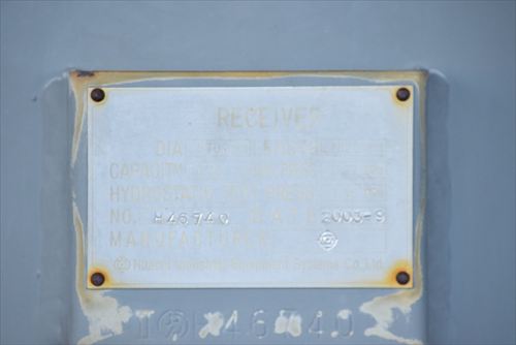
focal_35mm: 330
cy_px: 172
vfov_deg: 4.2
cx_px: 258
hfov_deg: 6.2
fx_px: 4733
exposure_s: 1/160
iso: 1250
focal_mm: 220
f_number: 6.3
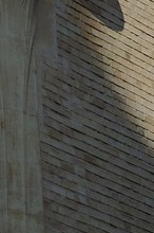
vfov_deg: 7.7
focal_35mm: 233
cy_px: -482
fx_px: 1500
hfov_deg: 5.8
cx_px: -78
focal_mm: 32
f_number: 11
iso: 200
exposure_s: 1/200
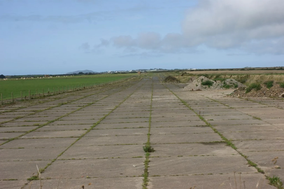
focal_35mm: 68
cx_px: 142
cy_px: 94
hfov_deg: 29.9
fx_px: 532
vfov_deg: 20.1
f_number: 13
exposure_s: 1/125
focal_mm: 45
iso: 100
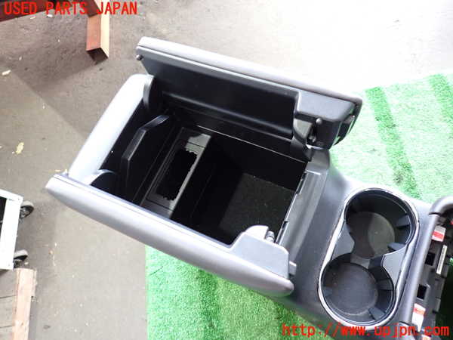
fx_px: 327
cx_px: 226
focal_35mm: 25
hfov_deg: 69.4
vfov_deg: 54.9
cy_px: 170
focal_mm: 4.5
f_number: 2
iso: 400
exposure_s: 1/30
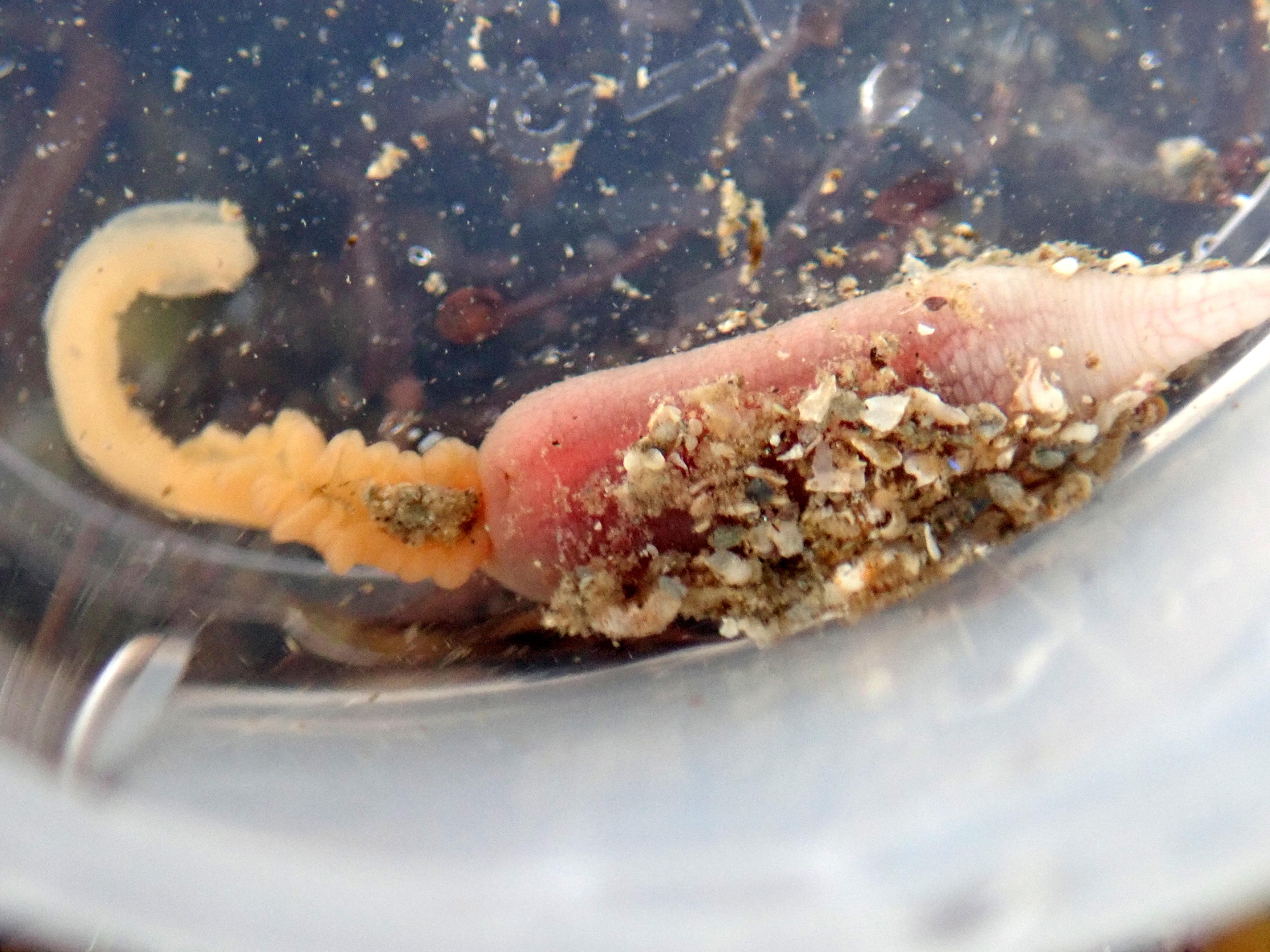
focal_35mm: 85
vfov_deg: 17.4
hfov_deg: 23.0
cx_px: 635
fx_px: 3119
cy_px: 476
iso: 800
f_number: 4.5
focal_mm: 15.41
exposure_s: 1/250
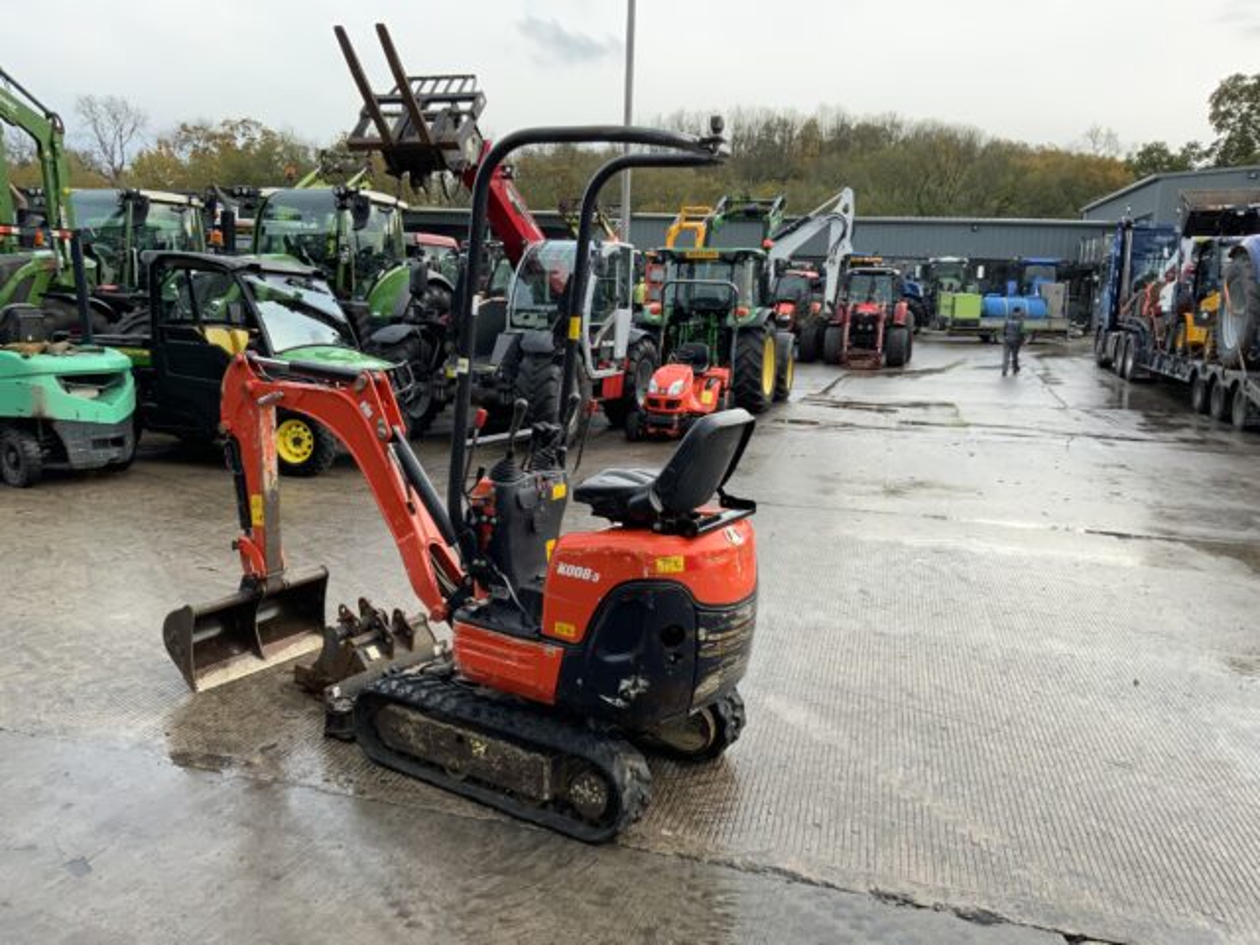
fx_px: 1056
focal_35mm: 29
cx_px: 630
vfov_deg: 48.2
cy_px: 472
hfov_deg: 61.7
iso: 16
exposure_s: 1/294
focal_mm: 3
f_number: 1.8
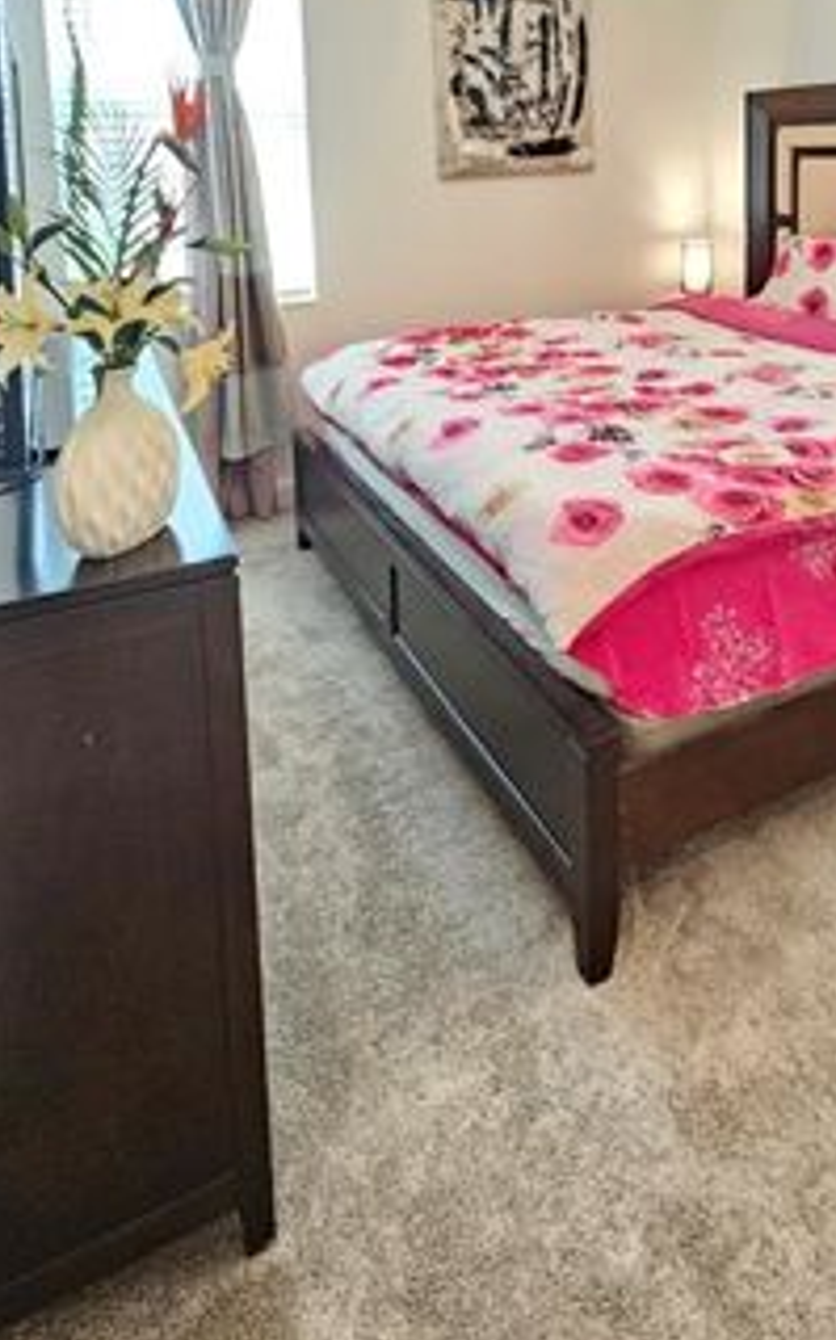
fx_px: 840
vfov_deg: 69.1
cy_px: 252
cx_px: 544
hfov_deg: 52.1
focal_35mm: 23
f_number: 2.2
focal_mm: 2.2
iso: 500
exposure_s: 1/30
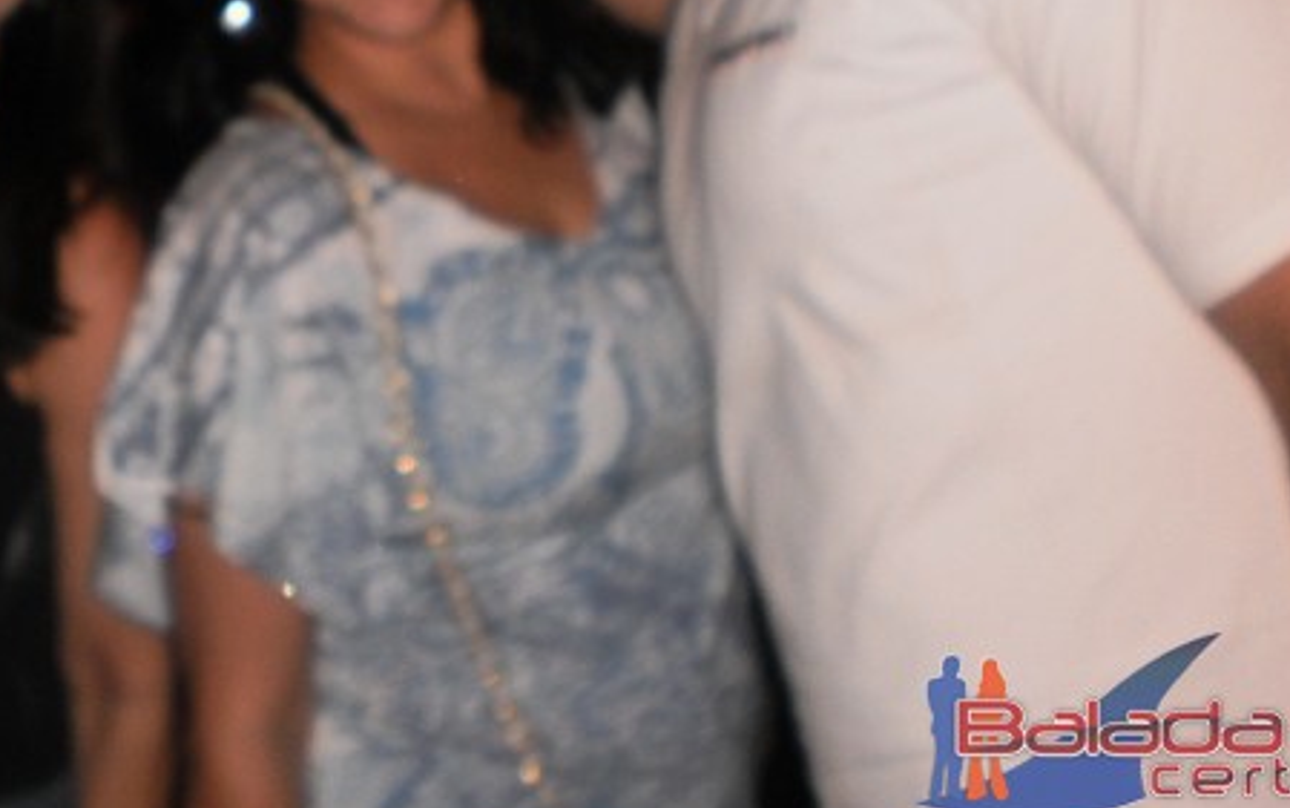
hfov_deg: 29.4
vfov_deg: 18.7
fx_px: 2392
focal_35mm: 68
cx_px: 241
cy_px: 6
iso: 125
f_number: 3.1
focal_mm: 6.3
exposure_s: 1/30
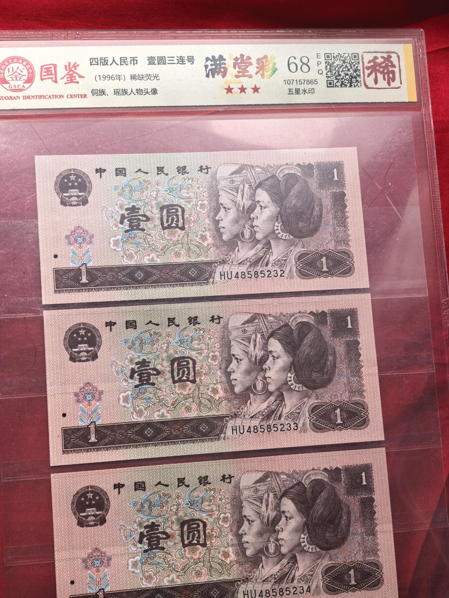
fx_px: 830
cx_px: 224
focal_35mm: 48
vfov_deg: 39.7
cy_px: 299
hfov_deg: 30.3
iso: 100
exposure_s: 1/100
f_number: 2.8
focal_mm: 6.98
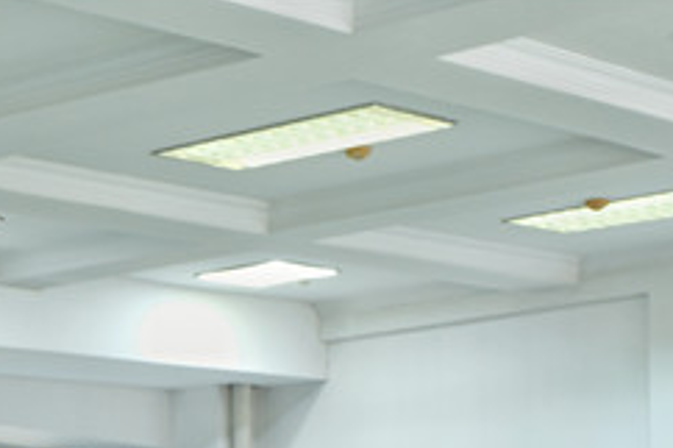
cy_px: 548
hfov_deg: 15.2
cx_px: 153
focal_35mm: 134
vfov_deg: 10.1
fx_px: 2503
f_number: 3.6
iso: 800
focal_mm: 35.8
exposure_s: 1/28
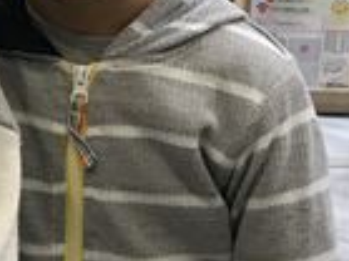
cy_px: 8
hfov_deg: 14.9
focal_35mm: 121
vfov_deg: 12.1
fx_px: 1219
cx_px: -203
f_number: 1.8
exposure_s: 1/30
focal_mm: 3.99
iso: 40
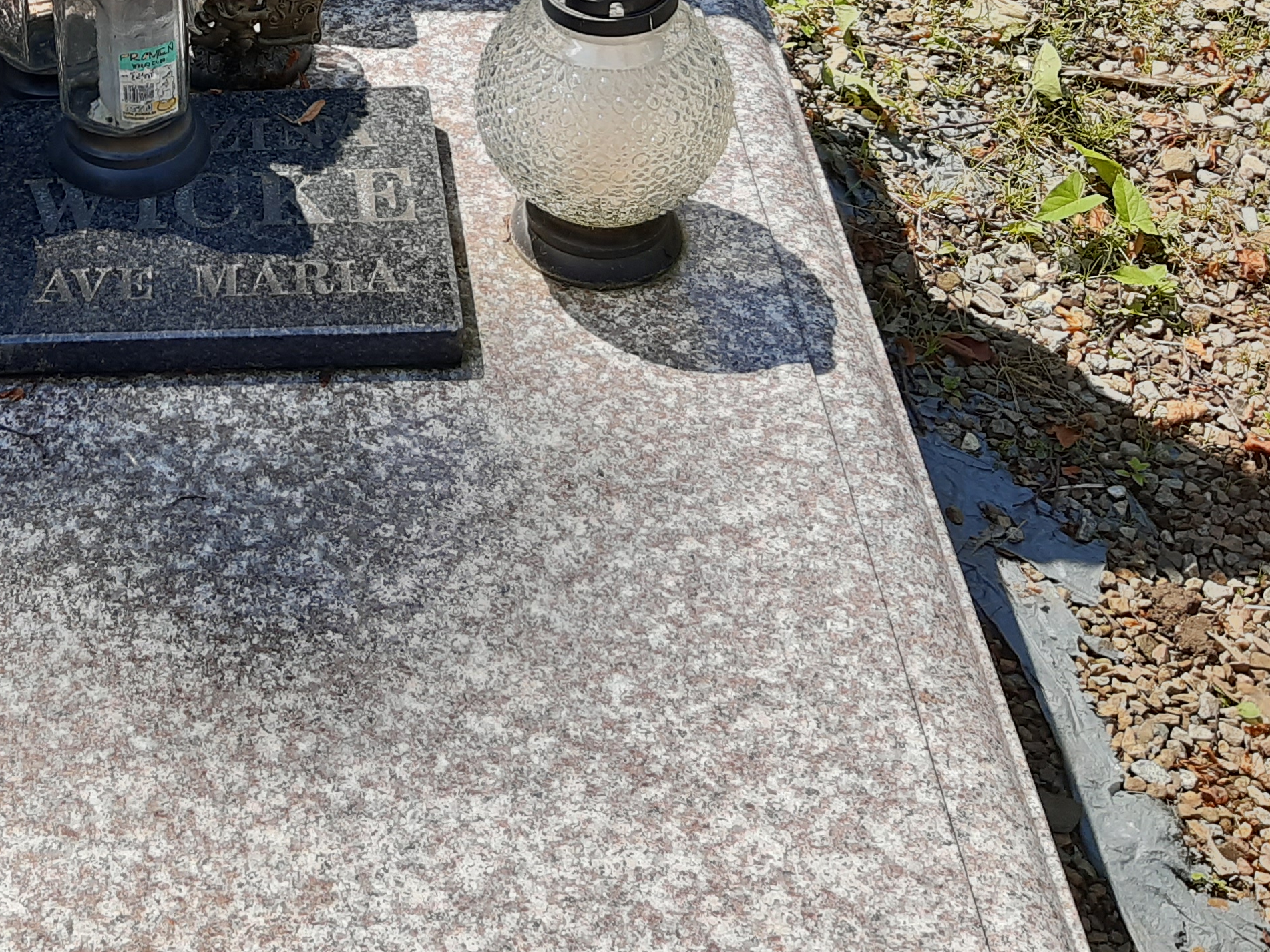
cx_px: 88
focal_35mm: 63
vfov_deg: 22.1
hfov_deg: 29.3
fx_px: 2311
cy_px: -70
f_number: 1.7
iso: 40
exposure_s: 1/763
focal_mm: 3.92
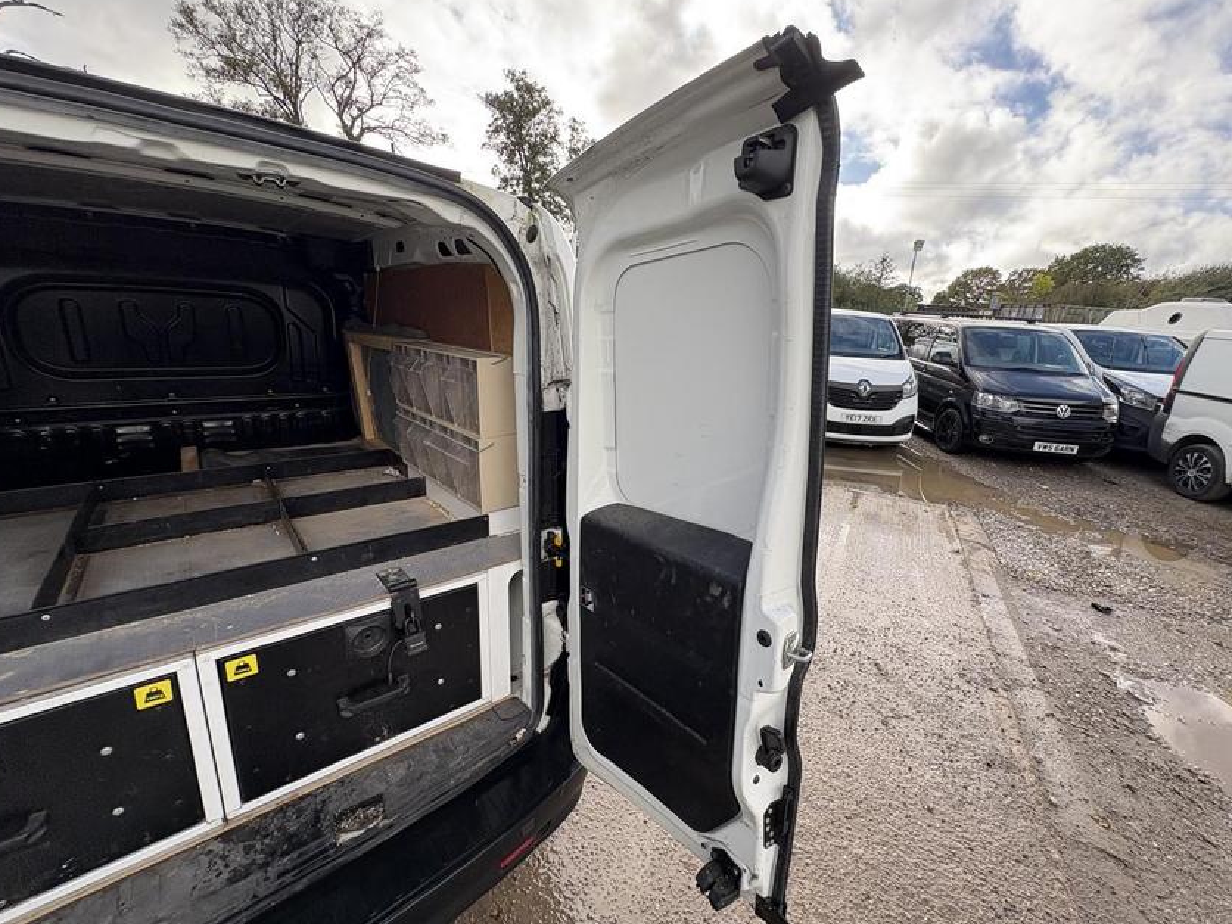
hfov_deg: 98.1
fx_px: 534
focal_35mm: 15
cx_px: 643
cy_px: 452
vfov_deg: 81.7
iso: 40
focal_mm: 2.22
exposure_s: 1/418
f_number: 2.2
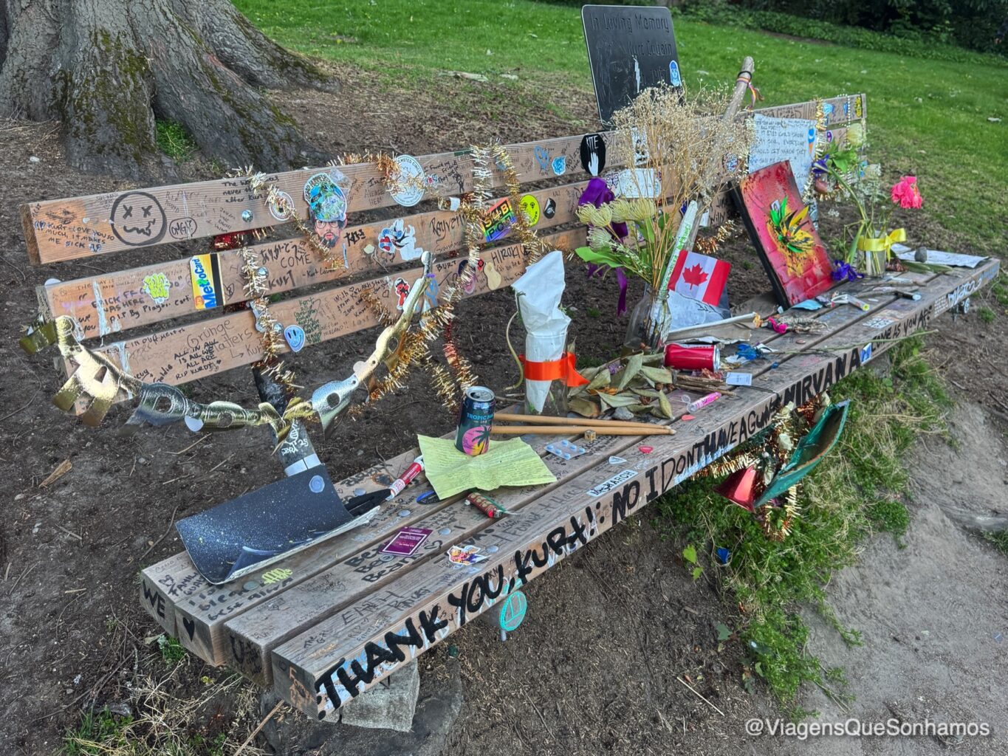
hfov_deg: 71.6
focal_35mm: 24
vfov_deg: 56.8
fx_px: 699
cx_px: 504
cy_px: 378
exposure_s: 1/121
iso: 100
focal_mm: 6.76
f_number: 1.78
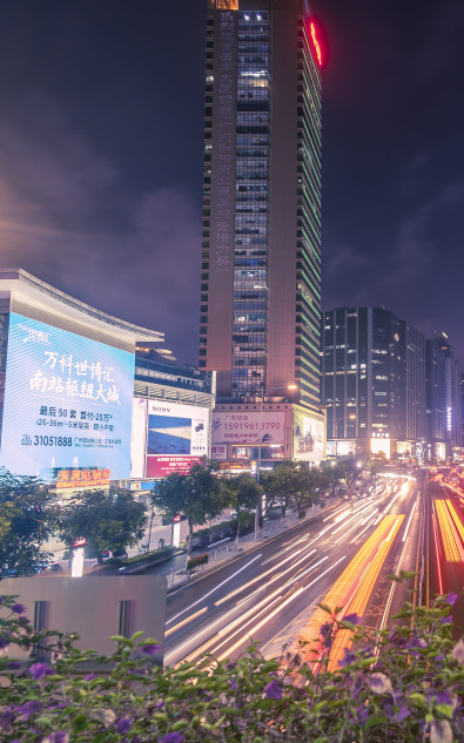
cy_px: 417
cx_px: 426
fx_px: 587
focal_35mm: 29
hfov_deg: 39.6
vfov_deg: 64.4
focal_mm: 15
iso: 100
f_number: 8
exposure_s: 3.2
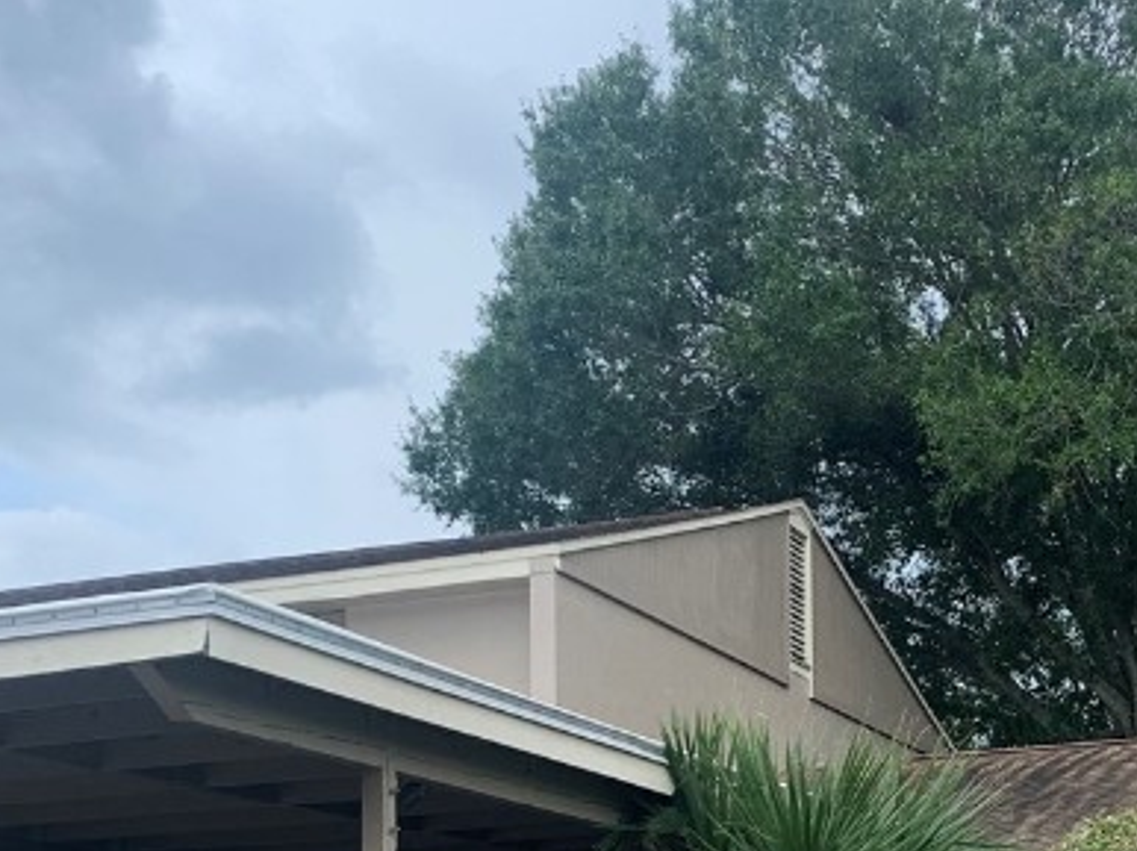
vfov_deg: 20.8
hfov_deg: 27.4
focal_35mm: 69
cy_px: 795
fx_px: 2265
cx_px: 966
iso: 25
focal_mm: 4.25
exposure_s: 1/1054
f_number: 1.8
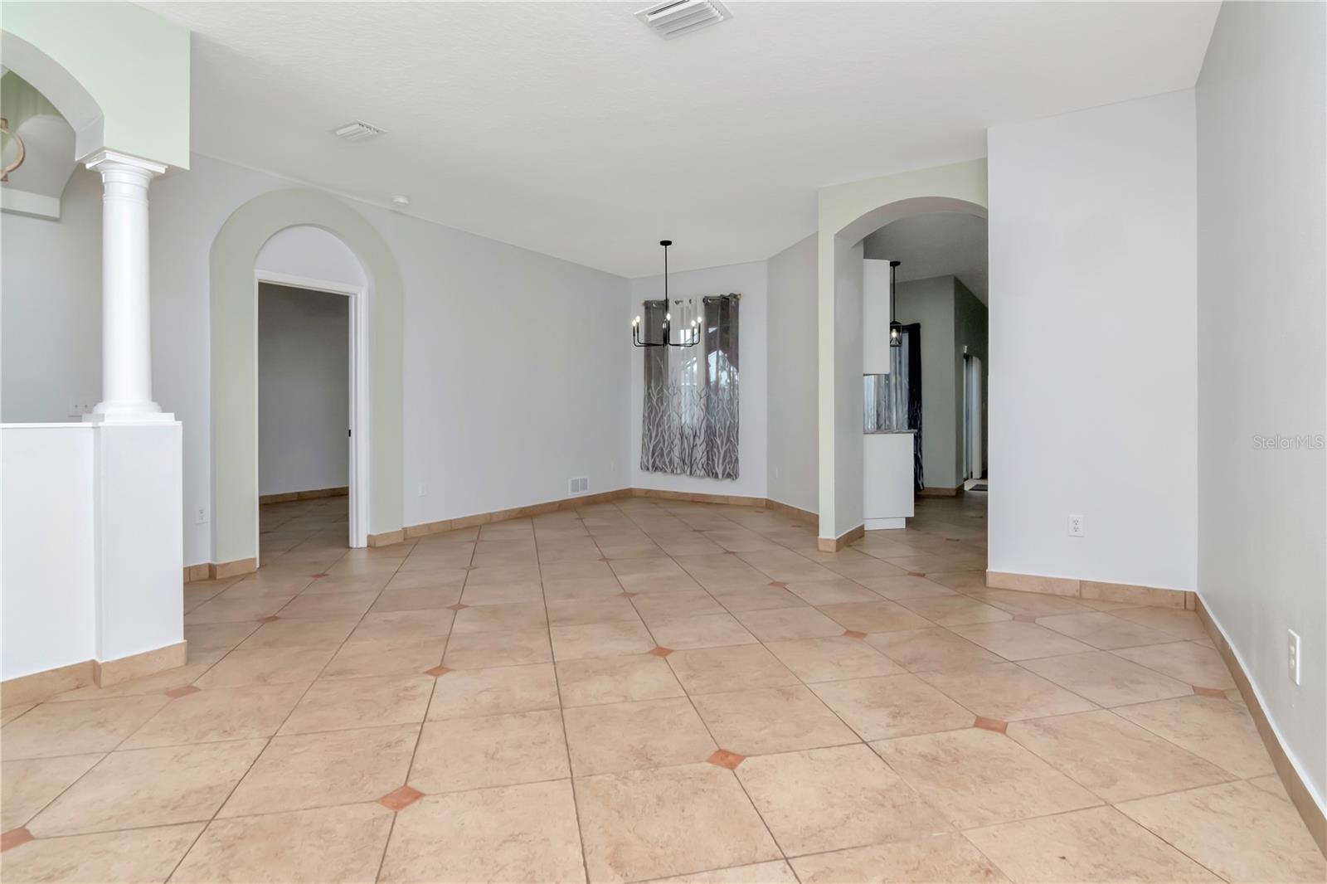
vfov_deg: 69.6
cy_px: 442
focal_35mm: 17
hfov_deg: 92.5
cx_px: 664
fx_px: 636
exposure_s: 1/200
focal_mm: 11.5
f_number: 9
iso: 1000
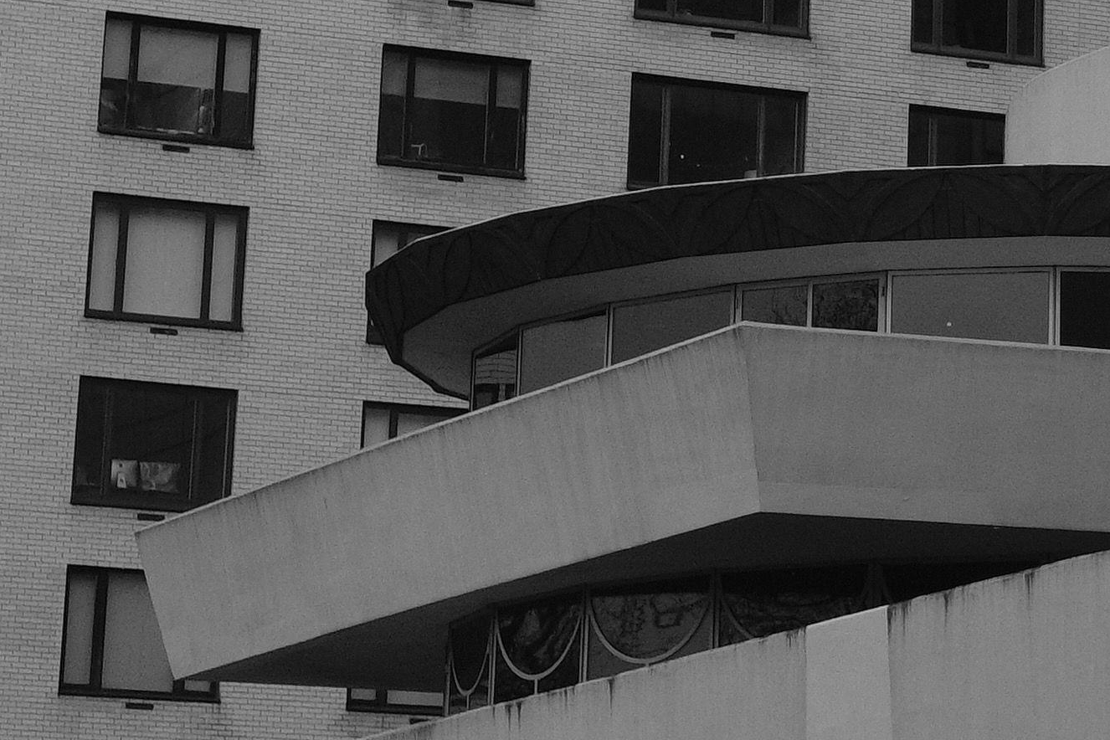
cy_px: -794
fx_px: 5950
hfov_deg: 10.2
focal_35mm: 193
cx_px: 1760
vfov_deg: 6.9
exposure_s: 1/600
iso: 640
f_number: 5.6
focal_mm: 27
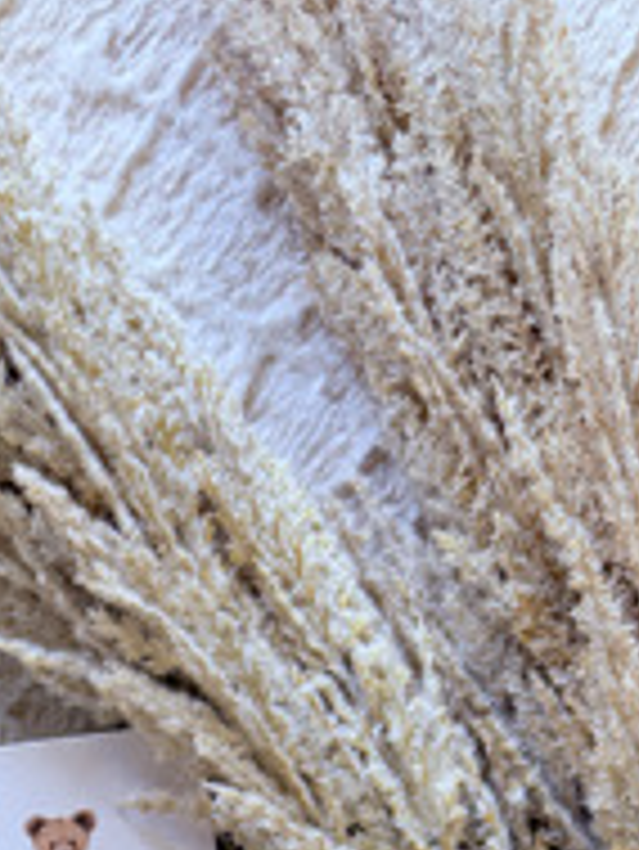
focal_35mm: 65
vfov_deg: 25.2
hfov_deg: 20.7
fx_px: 1598
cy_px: 1147
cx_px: -184
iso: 64
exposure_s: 1/189
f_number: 1.78
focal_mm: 6.76
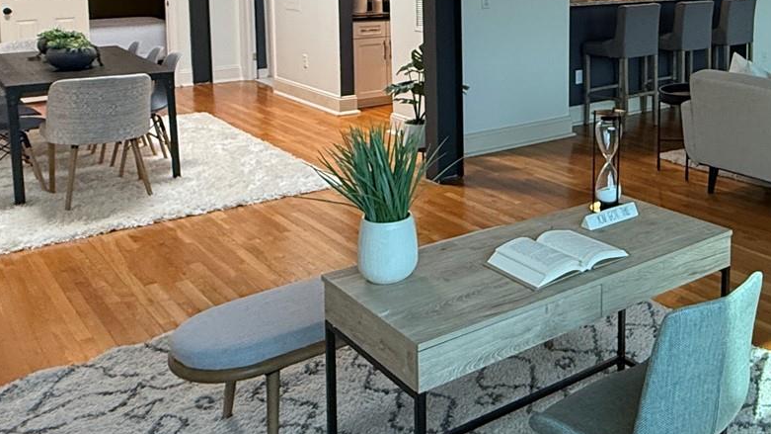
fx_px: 818
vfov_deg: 28.4
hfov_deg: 47.1
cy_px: 33
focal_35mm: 40
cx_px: 642
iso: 320
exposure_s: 1/120
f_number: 2.2
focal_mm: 2.22
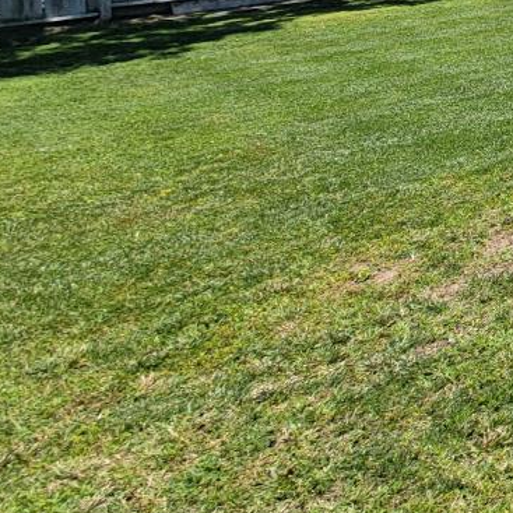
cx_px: 1039
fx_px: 788
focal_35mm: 47
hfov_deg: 19.1
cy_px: -92
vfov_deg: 30.9
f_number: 2.2
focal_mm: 2.2
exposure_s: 1/1314
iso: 50
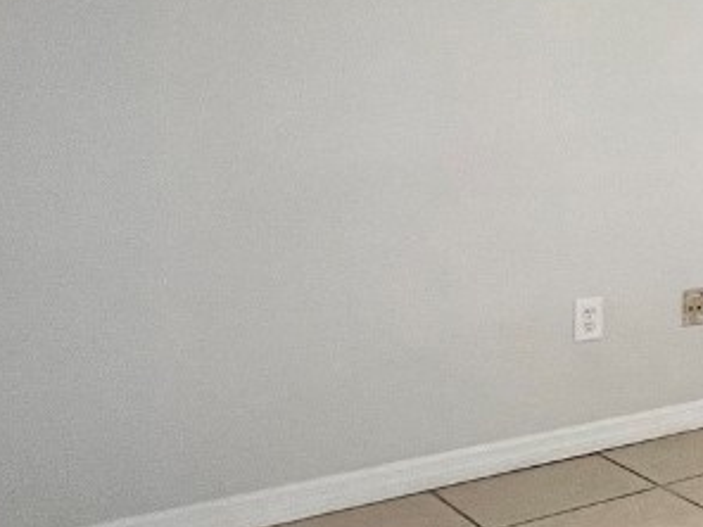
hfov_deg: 26.2
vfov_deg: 31.8
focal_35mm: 45
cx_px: 1123
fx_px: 914
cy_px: 154
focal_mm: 1.57
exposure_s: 1/60
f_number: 1.8
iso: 160
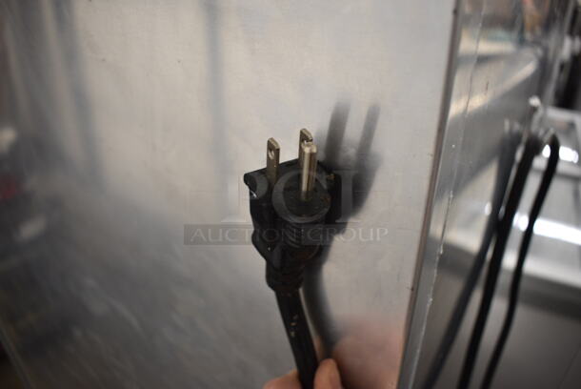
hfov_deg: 67.3
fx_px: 436
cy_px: 194
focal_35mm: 27
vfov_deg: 48.0
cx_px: 290
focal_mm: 18
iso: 800
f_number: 4
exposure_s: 1/60
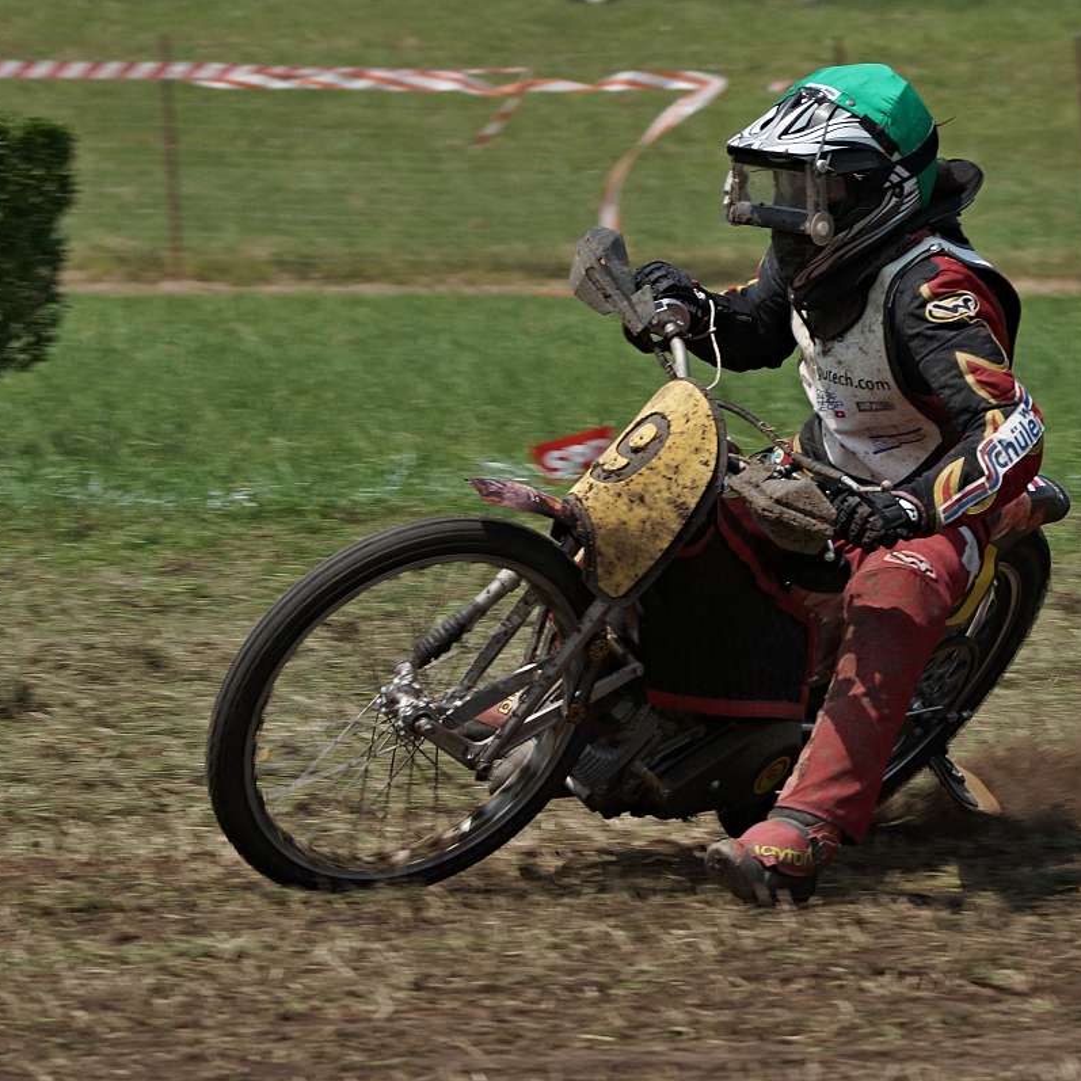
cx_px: 718
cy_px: 540
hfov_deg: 6.1
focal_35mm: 288
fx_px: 10175
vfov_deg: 6.1
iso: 200
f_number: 9
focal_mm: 150
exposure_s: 1/800
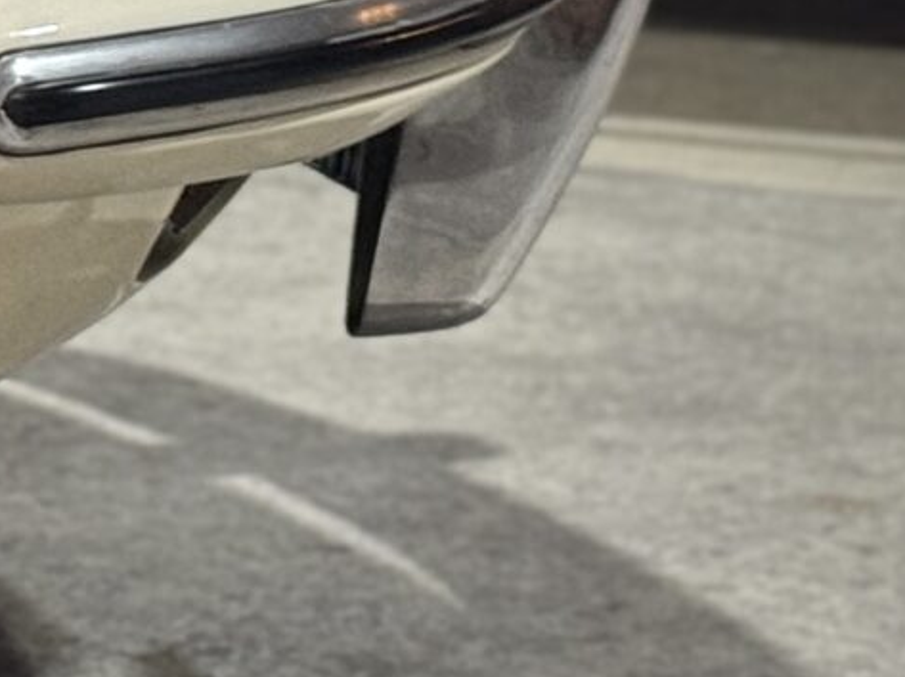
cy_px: -467
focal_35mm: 260
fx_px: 6792
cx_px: -1399
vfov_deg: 5.6
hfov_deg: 7.1
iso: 160
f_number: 1.78
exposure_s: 1/50
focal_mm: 6.76
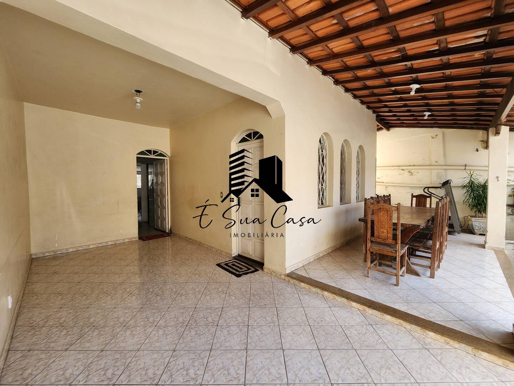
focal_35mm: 13
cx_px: 257
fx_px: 193
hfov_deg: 106.2
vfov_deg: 89.9
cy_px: 193
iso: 50
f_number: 2.2
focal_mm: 2.2
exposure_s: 1/193
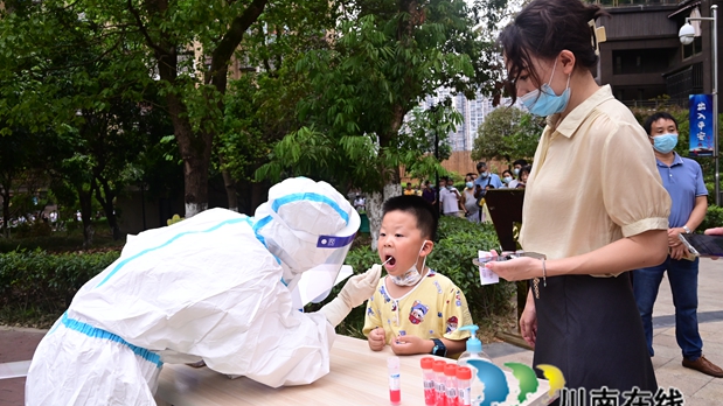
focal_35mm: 26
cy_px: 211
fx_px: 498
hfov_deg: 71.9
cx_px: 350
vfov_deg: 44.4
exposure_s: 1/320
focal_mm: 24
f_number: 5.6
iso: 1250
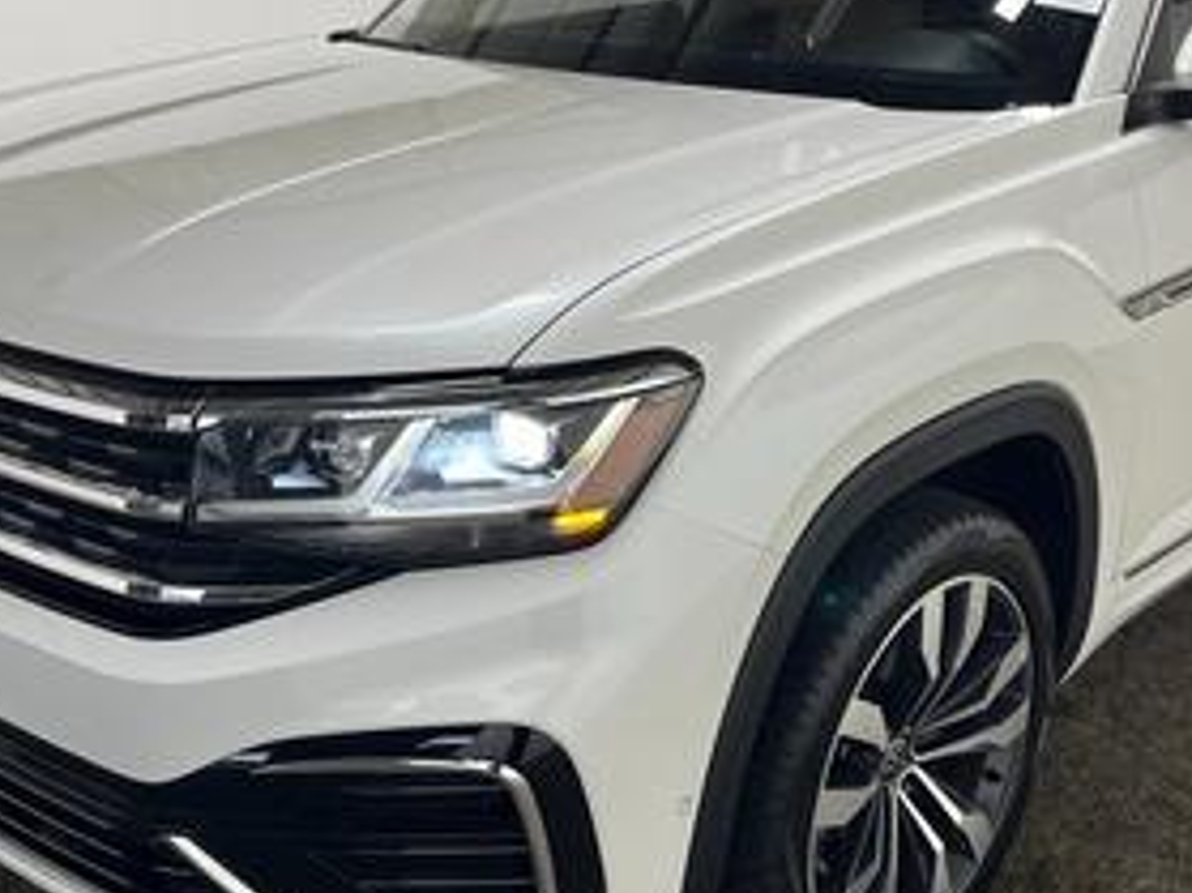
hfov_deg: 40.4
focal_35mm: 47
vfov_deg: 30.8
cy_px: 500
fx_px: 1618
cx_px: 666
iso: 64
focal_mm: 5.1
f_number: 1.6
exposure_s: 1/122
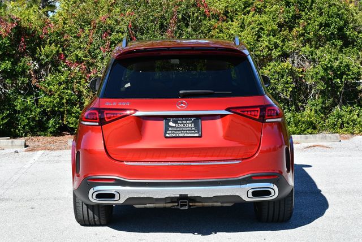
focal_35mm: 80
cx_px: 181
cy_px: 121
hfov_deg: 25.3
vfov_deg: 17.1
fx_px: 805
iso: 125
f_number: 8
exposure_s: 1/250
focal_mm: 40
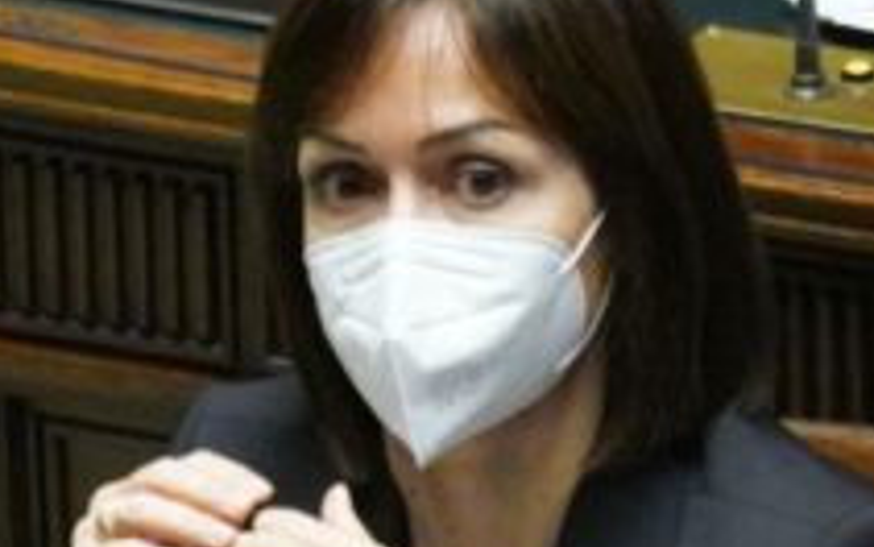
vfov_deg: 0.7
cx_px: 261
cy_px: 439
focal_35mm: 2016
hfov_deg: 1.0
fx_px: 48033
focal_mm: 400
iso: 12800
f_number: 5.6
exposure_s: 1/160
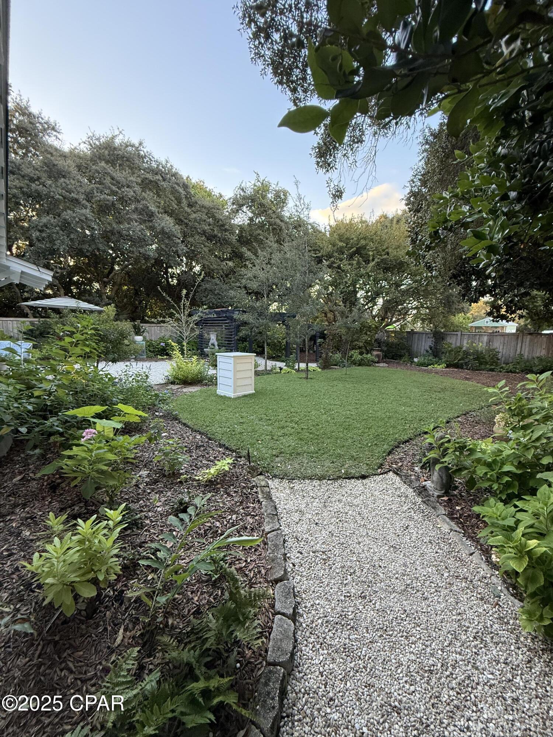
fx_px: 298
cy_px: 368
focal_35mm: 14
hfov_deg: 85.7
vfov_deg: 102.1
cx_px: 276
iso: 250
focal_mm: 2.22
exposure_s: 1/99
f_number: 2.2
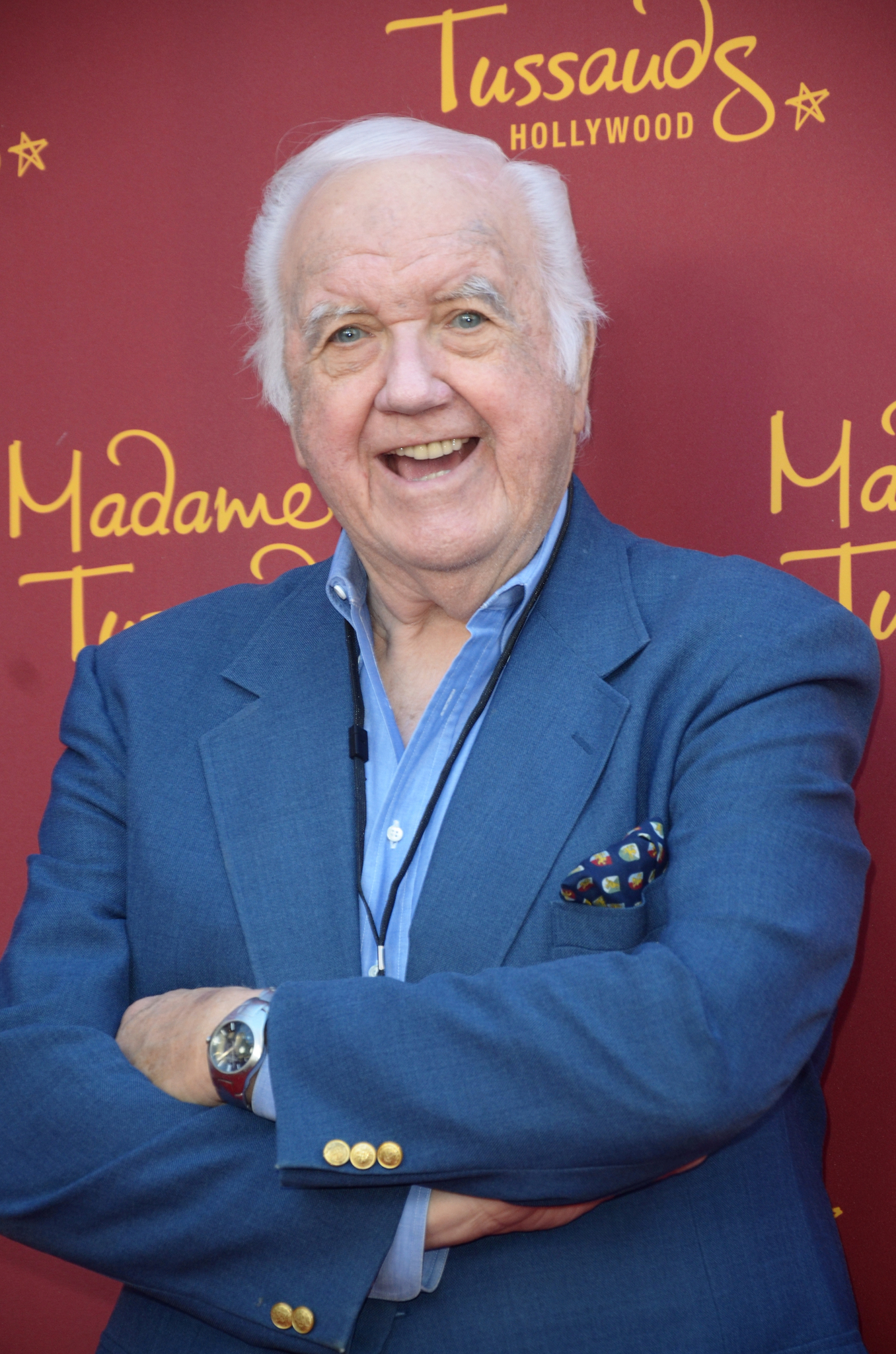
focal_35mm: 158
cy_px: 677
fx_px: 5908
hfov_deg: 8.7
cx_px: 448
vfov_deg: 13.1
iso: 500
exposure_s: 1/125
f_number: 6.3
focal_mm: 105
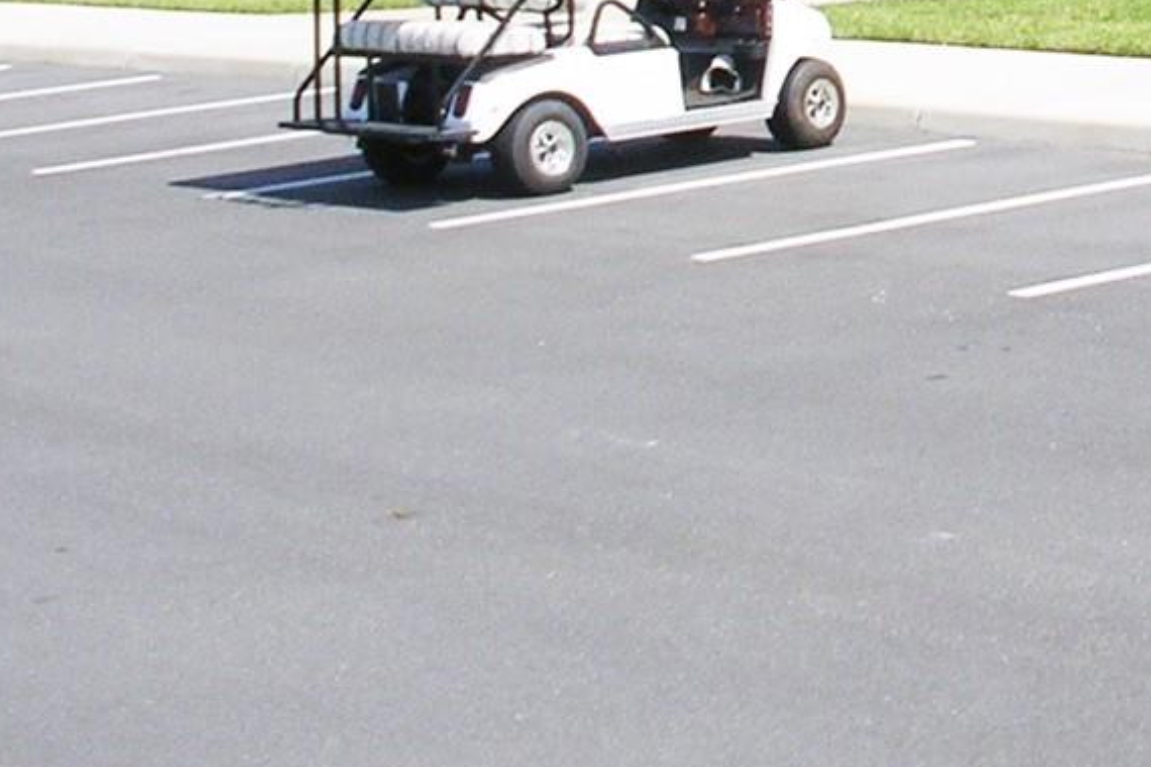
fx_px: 3549
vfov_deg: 11.8
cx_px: 1208
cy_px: -349
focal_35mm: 111
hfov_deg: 17.9
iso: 50
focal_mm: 5.8
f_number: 5.6
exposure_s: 1/396
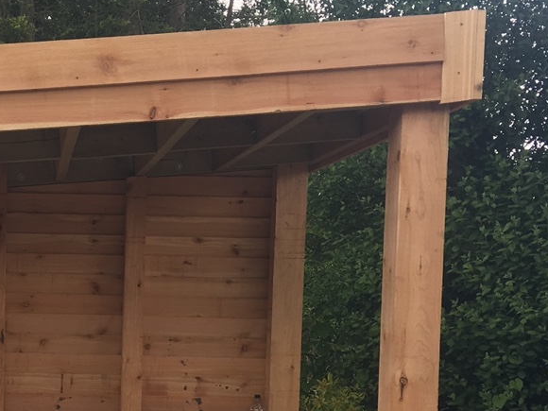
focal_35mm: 75
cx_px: 36
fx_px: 1187
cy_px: 369
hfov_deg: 25.1
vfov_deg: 19.3
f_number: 2.2
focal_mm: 4.15
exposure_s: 1/240
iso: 25
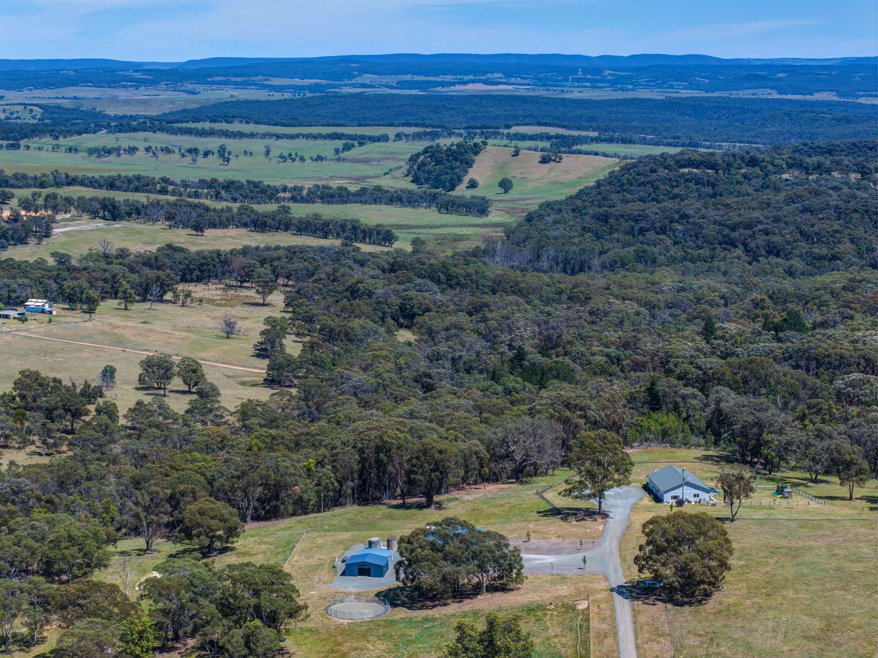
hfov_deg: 27.8
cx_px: 439
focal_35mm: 70
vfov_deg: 21.0
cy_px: 329
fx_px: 1775
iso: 100
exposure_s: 1/1000
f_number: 2.8
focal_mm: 19.4
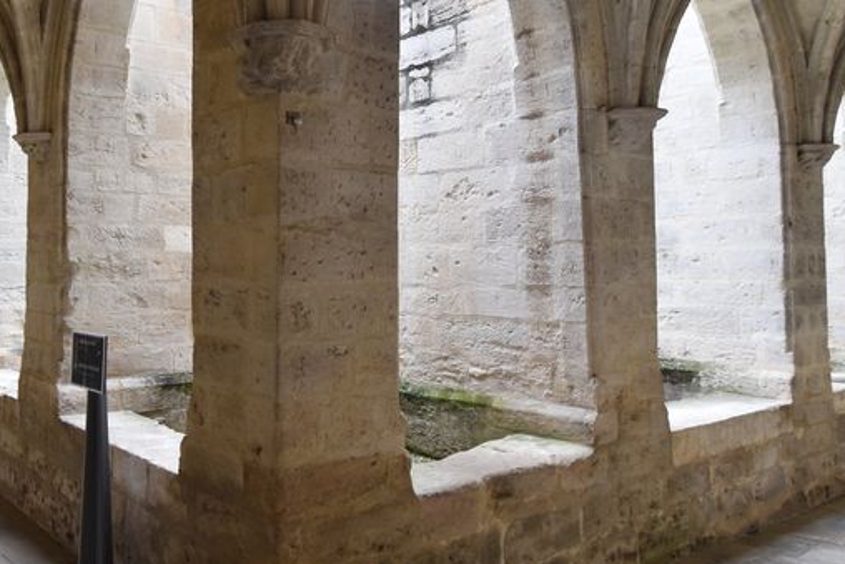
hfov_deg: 57.8
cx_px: 231
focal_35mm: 31
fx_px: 728
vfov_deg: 42.0
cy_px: 210
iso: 400
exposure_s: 1/80
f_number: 4.5
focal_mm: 10
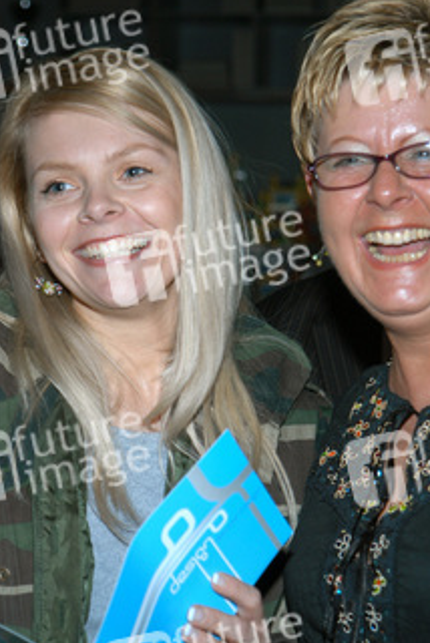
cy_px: 360
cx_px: 265
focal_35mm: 131
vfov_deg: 15.6
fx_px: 2342
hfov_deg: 10.5
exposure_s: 1/160
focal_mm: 70
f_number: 5.3
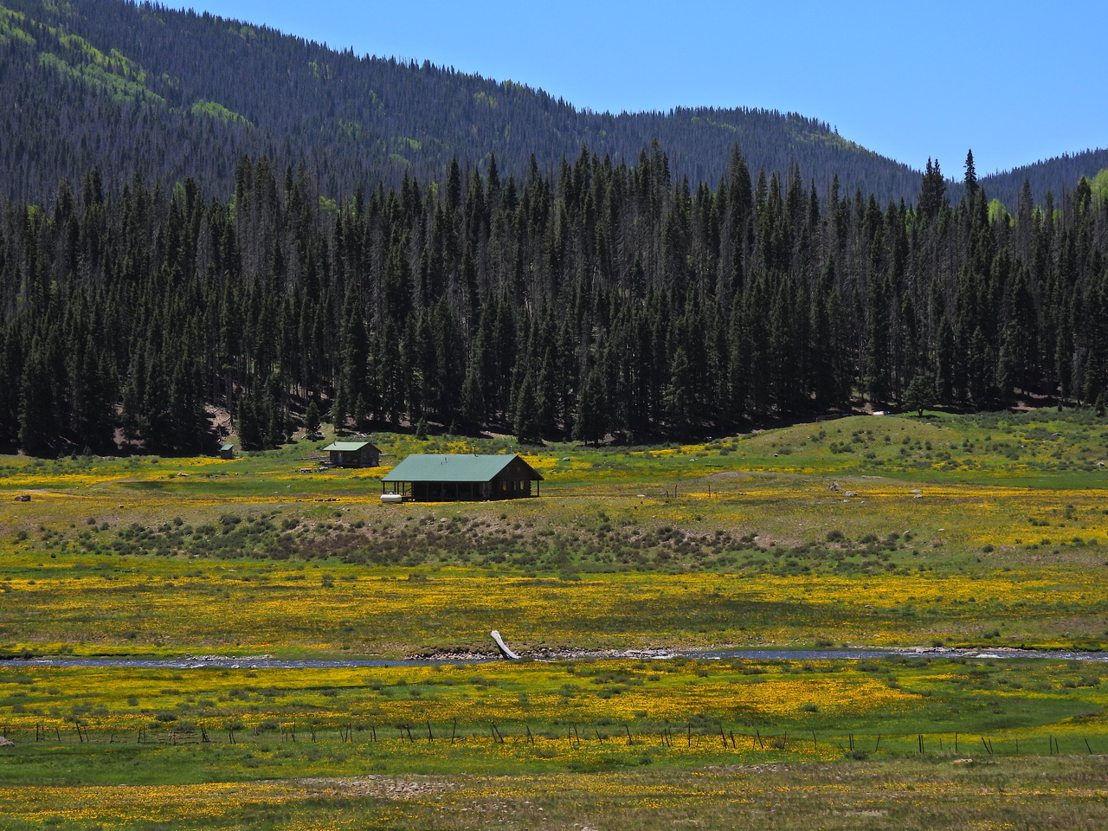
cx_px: 554
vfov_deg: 12.9
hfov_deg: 17.1
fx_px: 3681
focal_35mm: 115
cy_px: 416
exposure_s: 1/1250
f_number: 4
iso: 100
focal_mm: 20.5
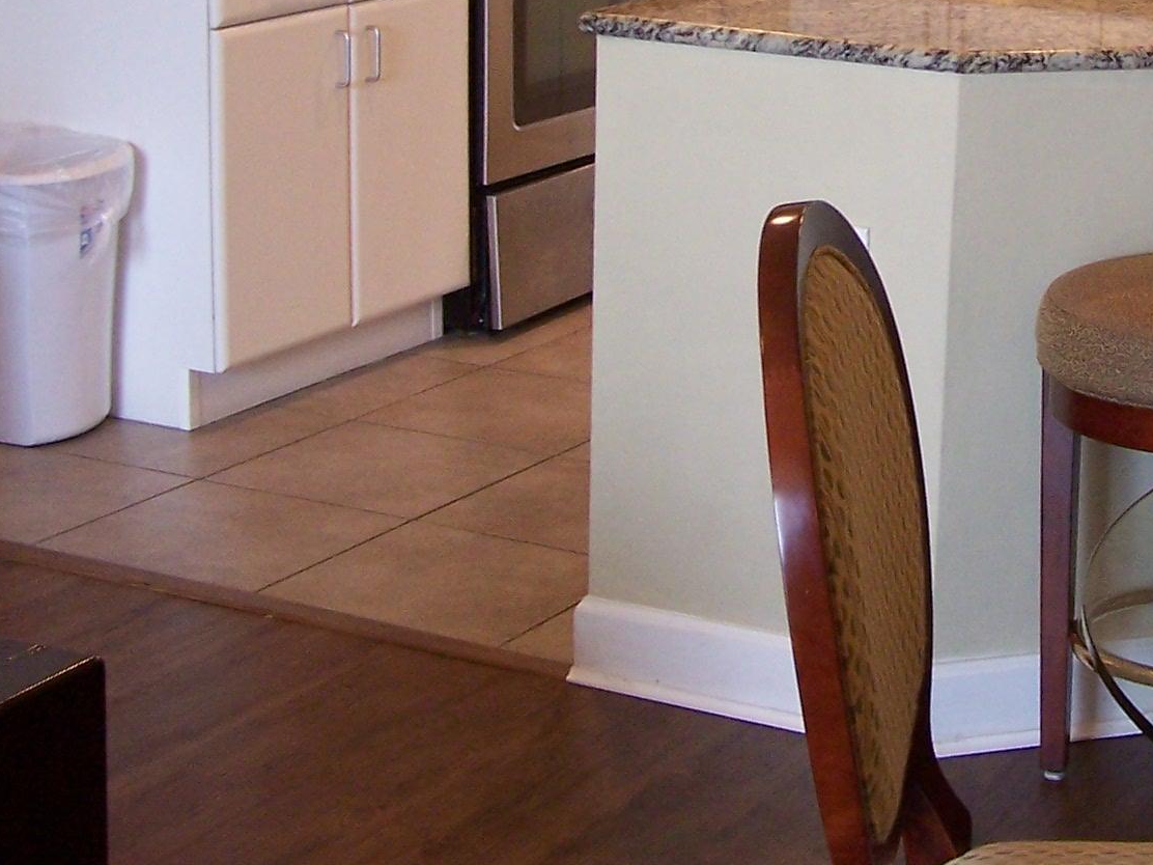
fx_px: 2931
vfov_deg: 16.4
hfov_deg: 21.6
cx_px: 1098
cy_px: -33
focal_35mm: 88
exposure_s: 1/20
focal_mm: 6.3
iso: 140
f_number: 2.8
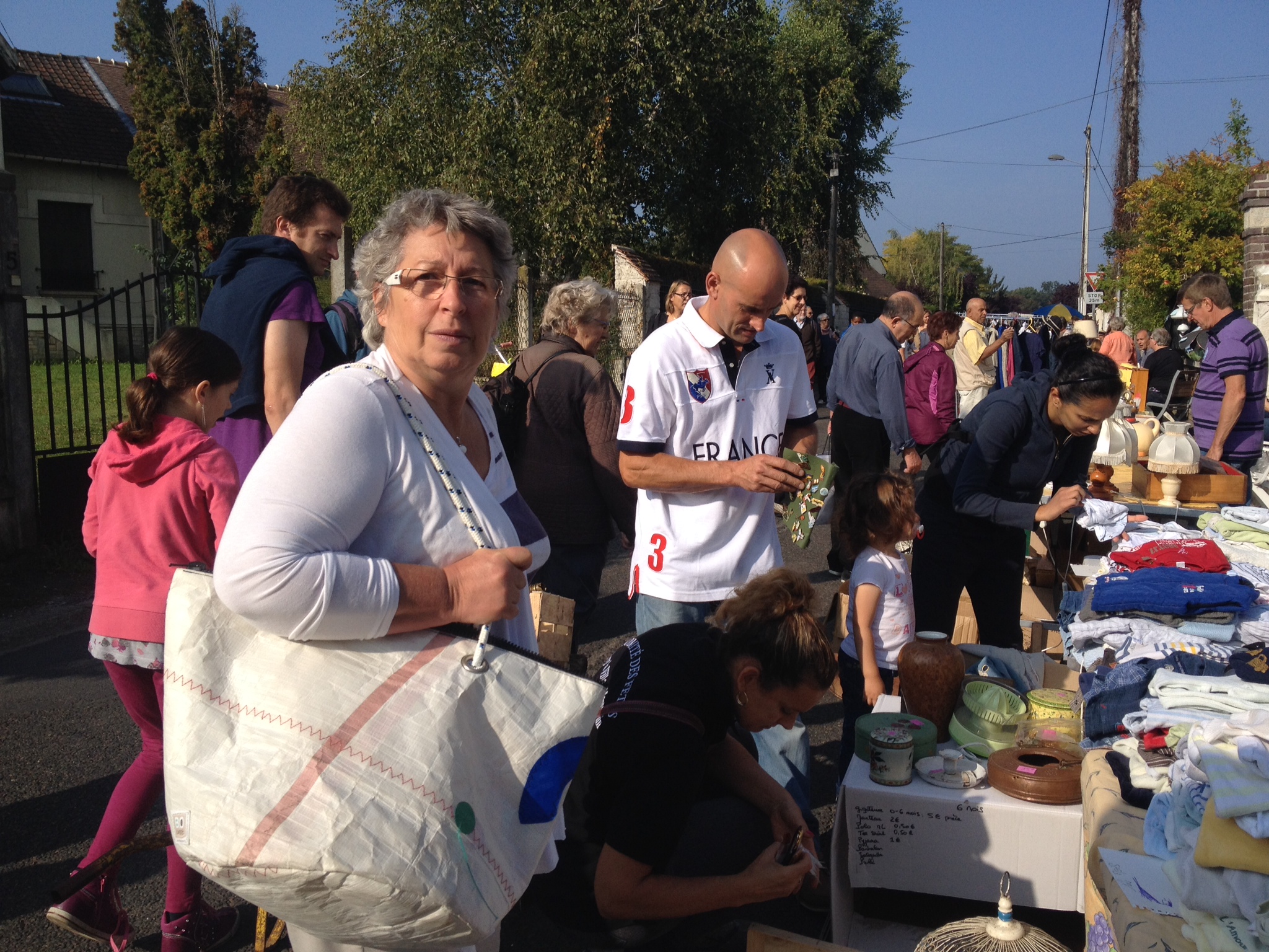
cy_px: 476
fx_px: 1283
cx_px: 634
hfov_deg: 52.6
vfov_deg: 40.7
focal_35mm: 35
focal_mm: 4.28
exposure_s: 1/1972
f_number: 2.4
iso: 50
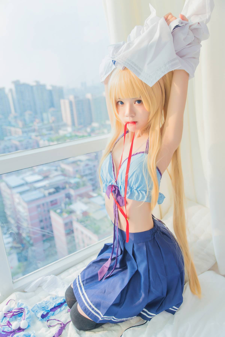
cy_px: 168
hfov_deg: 45.0
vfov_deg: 63.7
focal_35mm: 29
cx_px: 112
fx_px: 272
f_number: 3.2
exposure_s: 1/160
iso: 160
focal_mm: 29
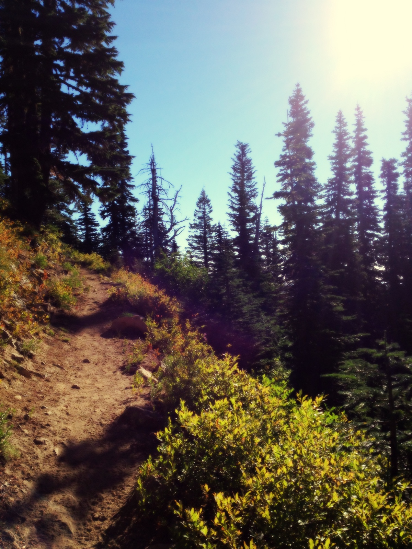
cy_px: 274
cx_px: 206
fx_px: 555
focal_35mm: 35
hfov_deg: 40.7
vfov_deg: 52.6
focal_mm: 4.28
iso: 64
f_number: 2.4
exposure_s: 1/2304
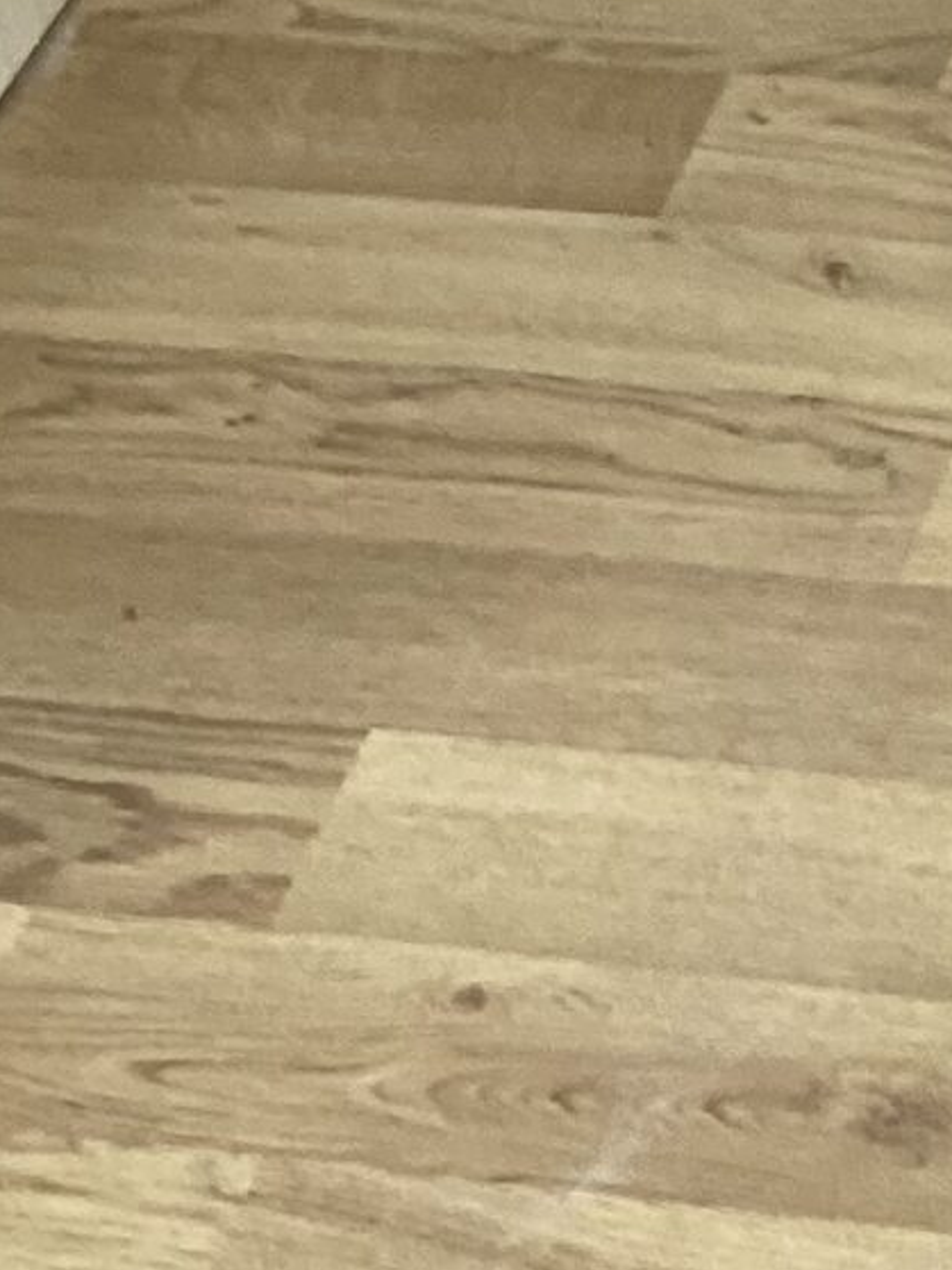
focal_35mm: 142
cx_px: 1956
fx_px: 5209
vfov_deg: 13.2
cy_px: -584
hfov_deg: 9.7
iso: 160
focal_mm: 3.3
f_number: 2.4
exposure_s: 1/50
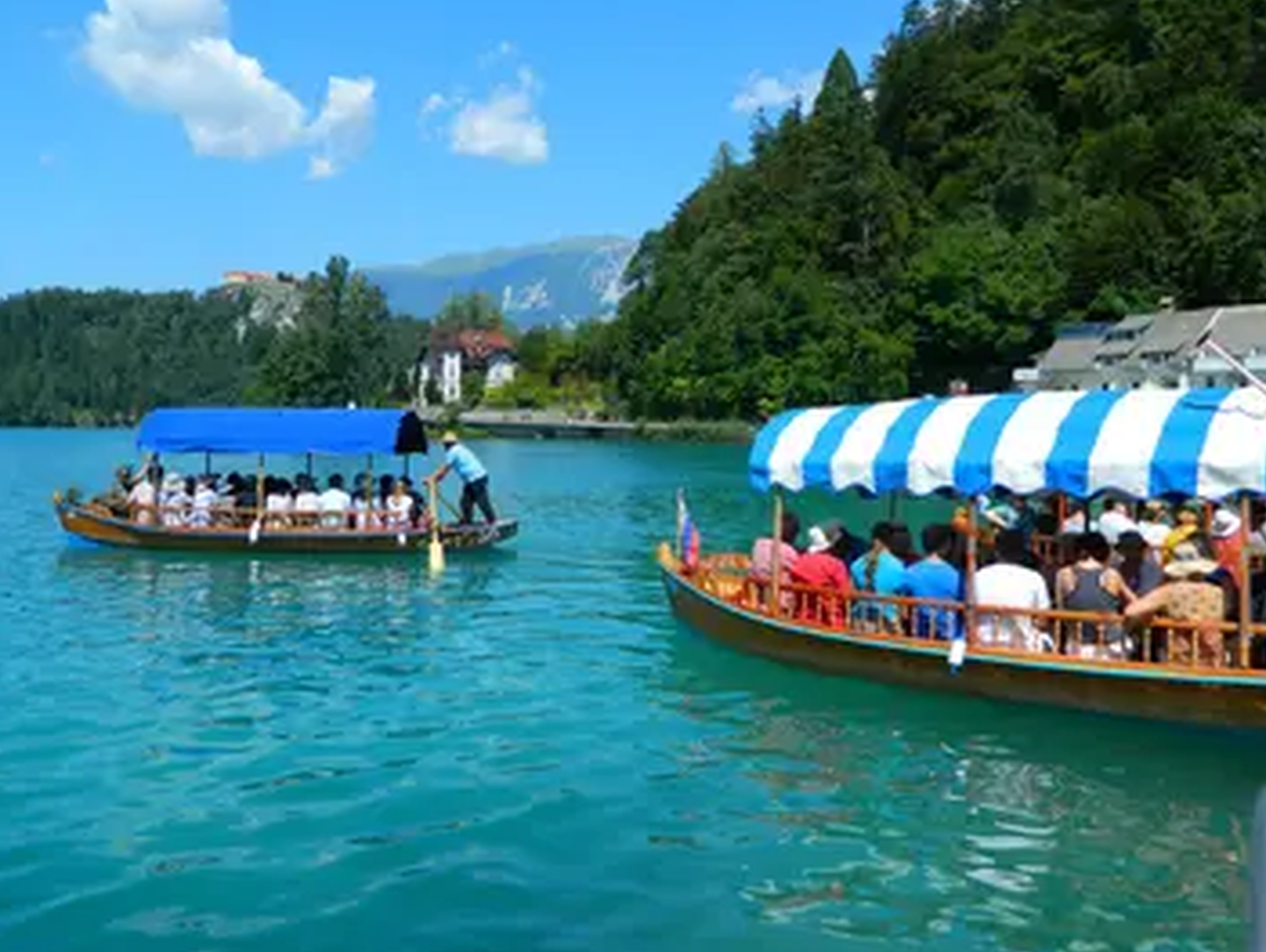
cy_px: 438
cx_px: 647
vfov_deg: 44.2
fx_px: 1171
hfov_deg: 56.8
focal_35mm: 32
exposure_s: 1/125
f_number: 8.9
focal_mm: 5.1
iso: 80
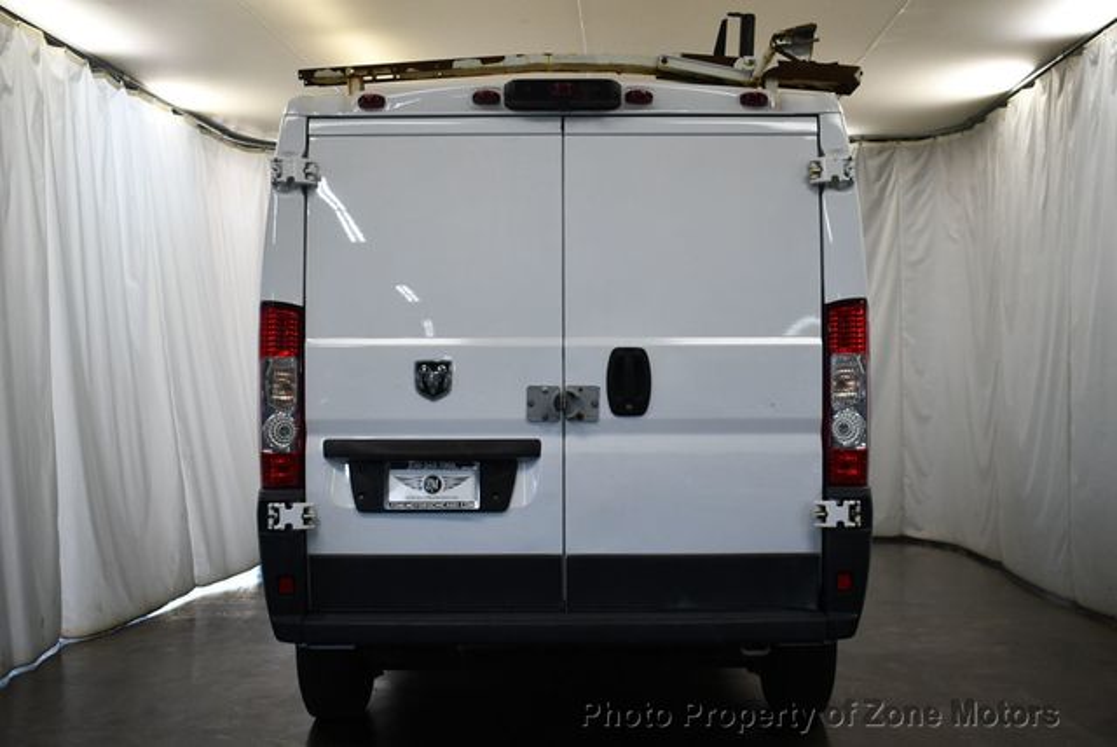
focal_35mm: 44
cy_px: 374
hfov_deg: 44.5
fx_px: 1366
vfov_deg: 30.6
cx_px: 558
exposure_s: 1/250
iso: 560
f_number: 3.8
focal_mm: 22
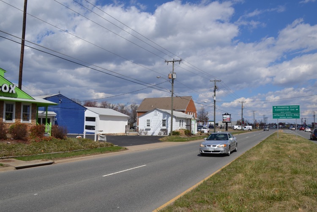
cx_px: 158
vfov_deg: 47.9
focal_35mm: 27
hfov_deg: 67.4
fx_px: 238
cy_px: 106
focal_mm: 18
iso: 100
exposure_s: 1/320
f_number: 9
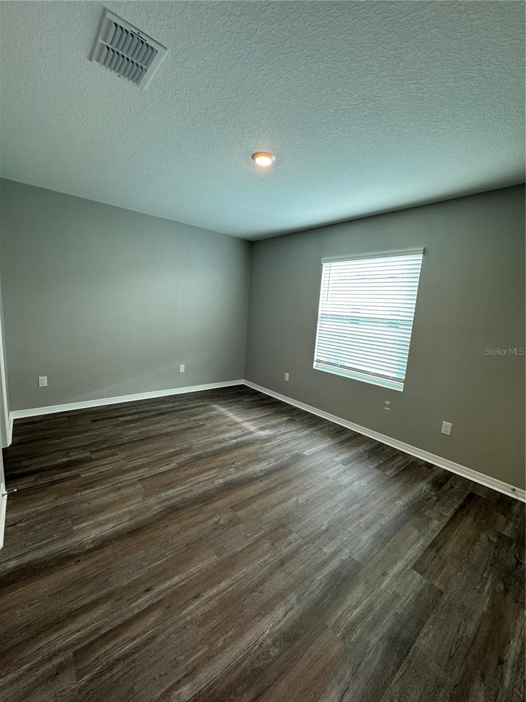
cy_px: 351
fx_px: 284
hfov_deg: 85.7
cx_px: 263
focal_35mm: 14
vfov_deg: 102.1
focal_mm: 2.22
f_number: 2.2
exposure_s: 1/60
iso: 200
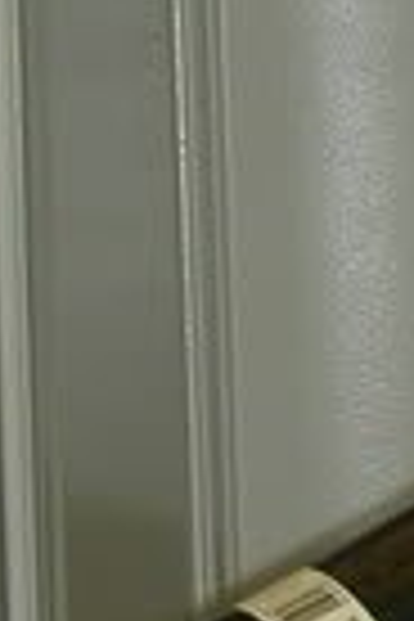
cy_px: 405
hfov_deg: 4.1
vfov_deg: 6.4
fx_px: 5520
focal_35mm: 320
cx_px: 1368
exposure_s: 1/60.1
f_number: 3.7
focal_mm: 8.8
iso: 68
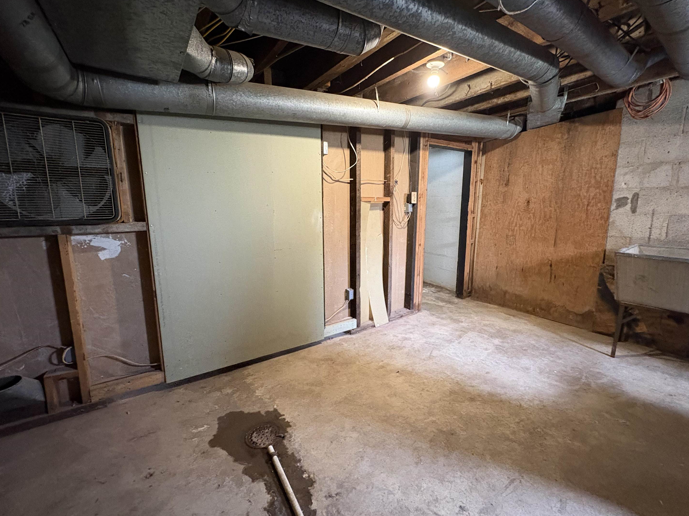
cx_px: 340
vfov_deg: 81.7
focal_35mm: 15
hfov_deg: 98.2
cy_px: 251
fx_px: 299
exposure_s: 1/60
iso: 800
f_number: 2.2
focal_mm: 2.22
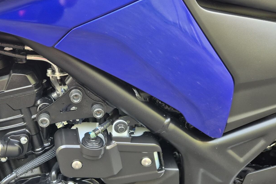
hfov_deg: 47.5
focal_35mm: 39
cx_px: 65
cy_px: 78
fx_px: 299
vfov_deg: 34.1
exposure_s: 1/100
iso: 160
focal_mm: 5.4
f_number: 1.8
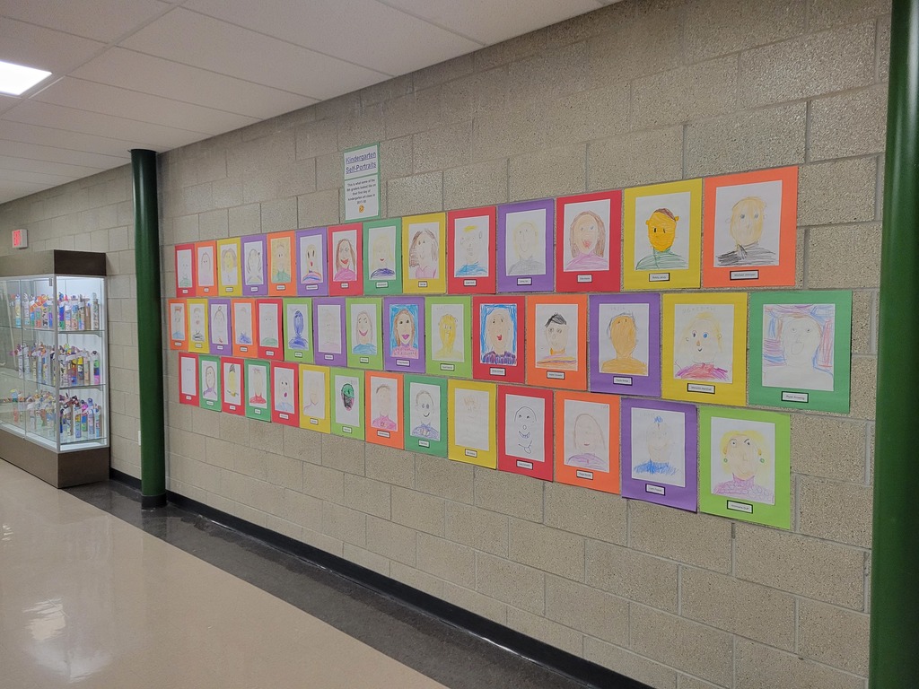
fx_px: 690
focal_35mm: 26
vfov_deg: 53.1
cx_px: 460
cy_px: 344
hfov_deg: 67.3
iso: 320
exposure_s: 1/120
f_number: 1.8
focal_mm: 5.4
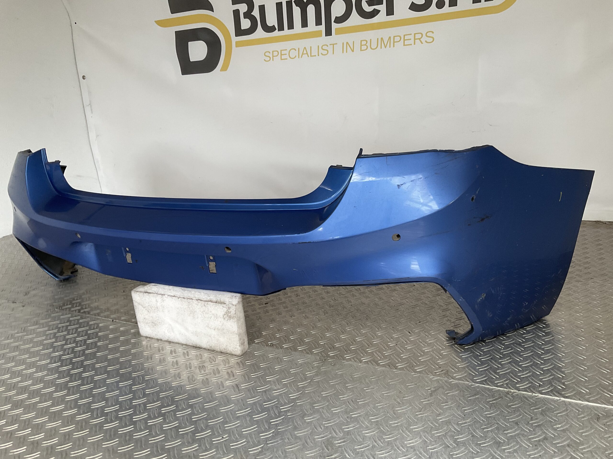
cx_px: 306
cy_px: 230
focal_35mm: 29
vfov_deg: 48.2
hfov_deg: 61.7
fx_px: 514
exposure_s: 1/120
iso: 64
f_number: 1.8
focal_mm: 3
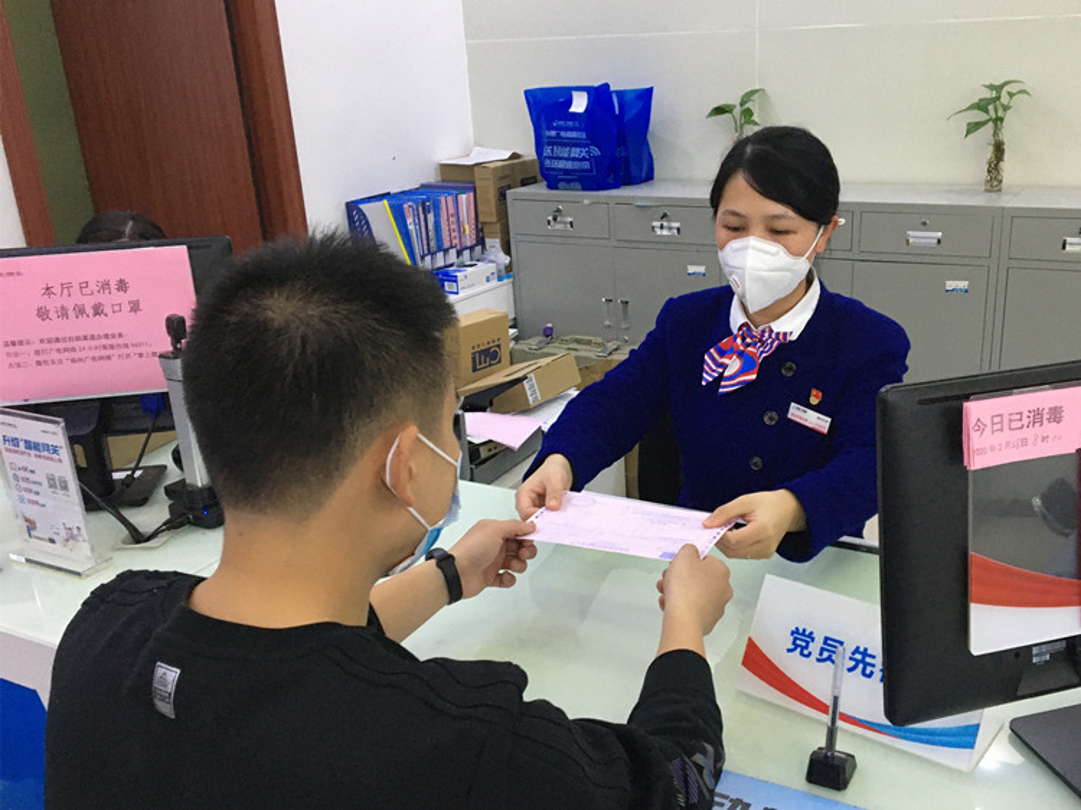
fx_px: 905
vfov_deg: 48.2
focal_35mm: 29
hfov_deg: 61.7
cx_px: 540
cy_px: 405
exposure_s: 1/25
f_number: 2.2
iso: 200
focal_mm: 4.15
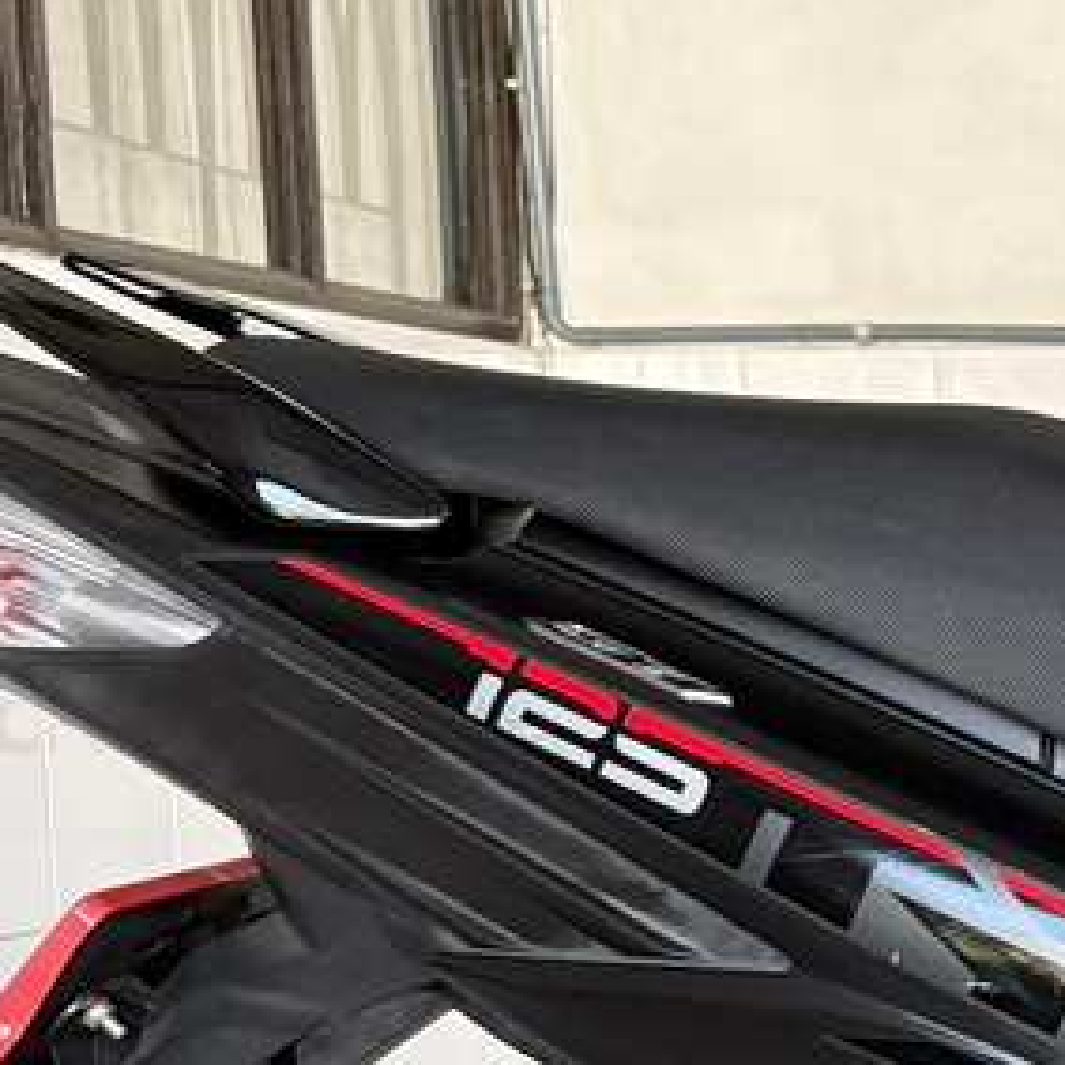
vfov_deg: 16.4
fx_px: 3620
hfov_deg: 14.8
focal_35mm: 104
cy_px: 1069
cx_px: 1867
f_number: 1.6
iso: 125
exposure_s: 1/78
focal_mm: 5.96
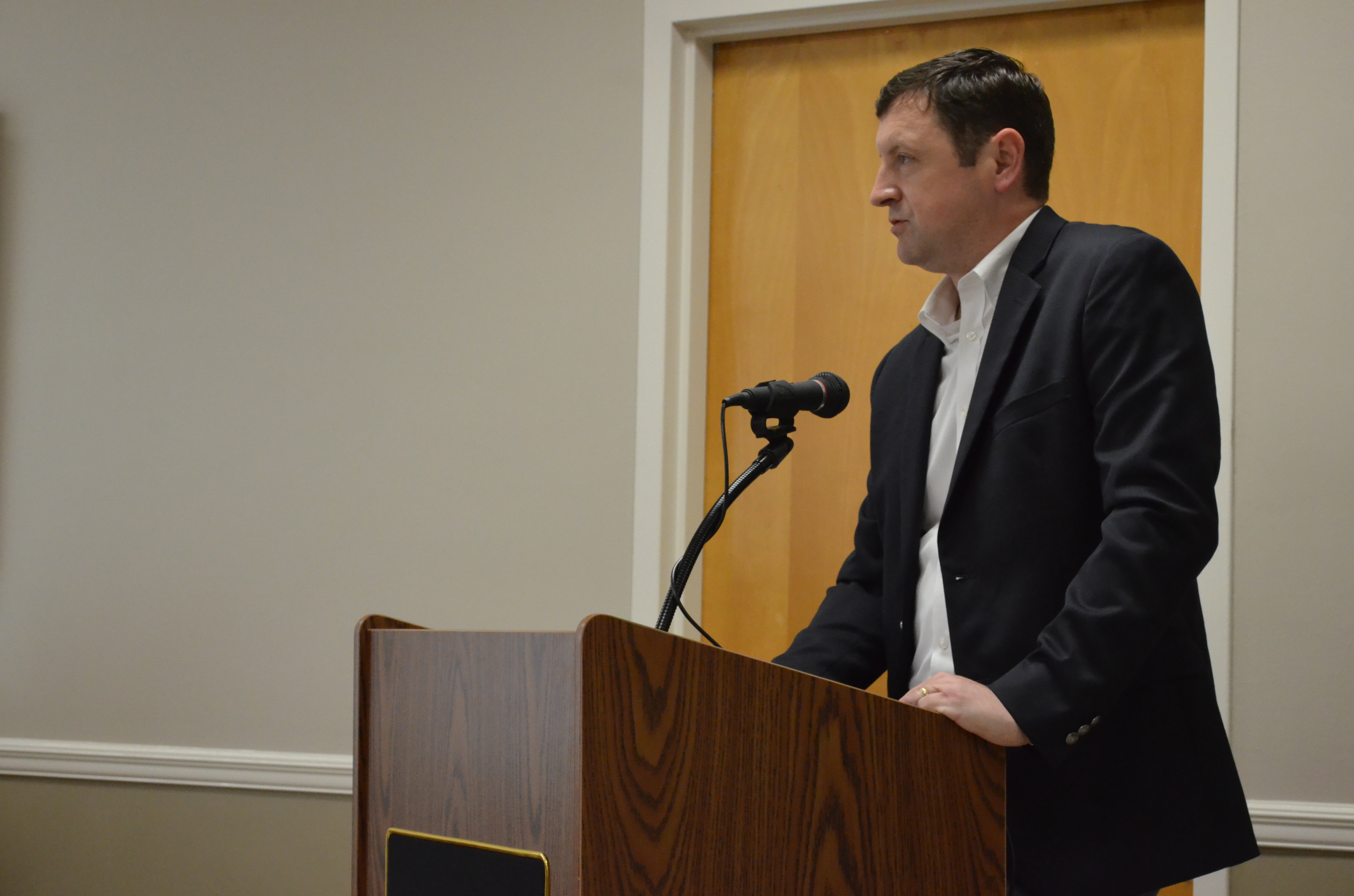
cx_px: 677
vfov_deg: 16.5
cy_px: 448
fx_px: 3096
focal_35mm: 82
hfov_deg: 24.7
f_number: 5.6
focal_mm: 55
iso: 3200
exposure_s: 1/200
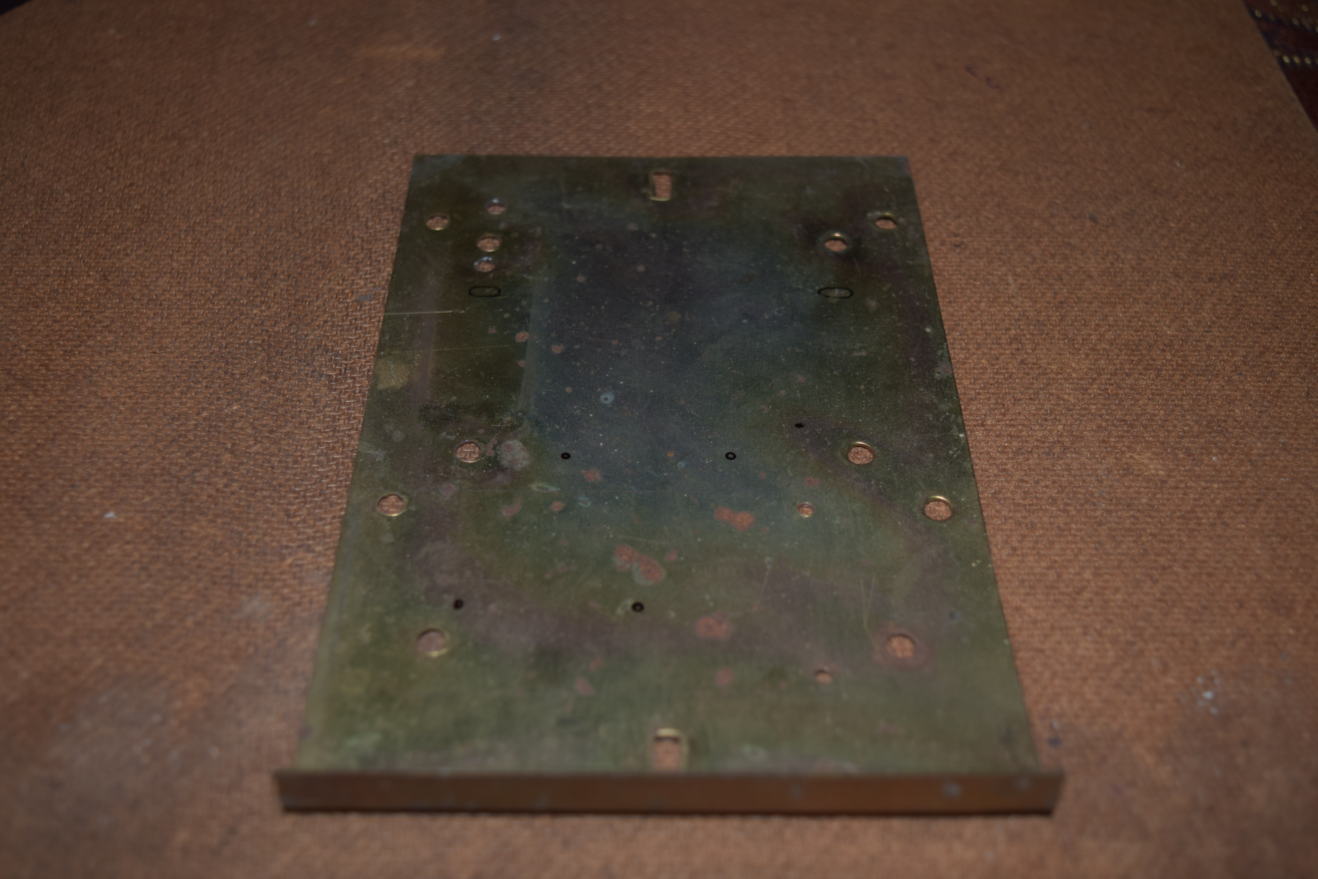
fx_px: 1428
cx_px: 659
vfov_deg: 34.2
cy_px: 440
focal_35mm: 39
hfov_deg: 49.6
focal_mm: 26
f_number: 4
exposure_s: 1/60
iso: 100
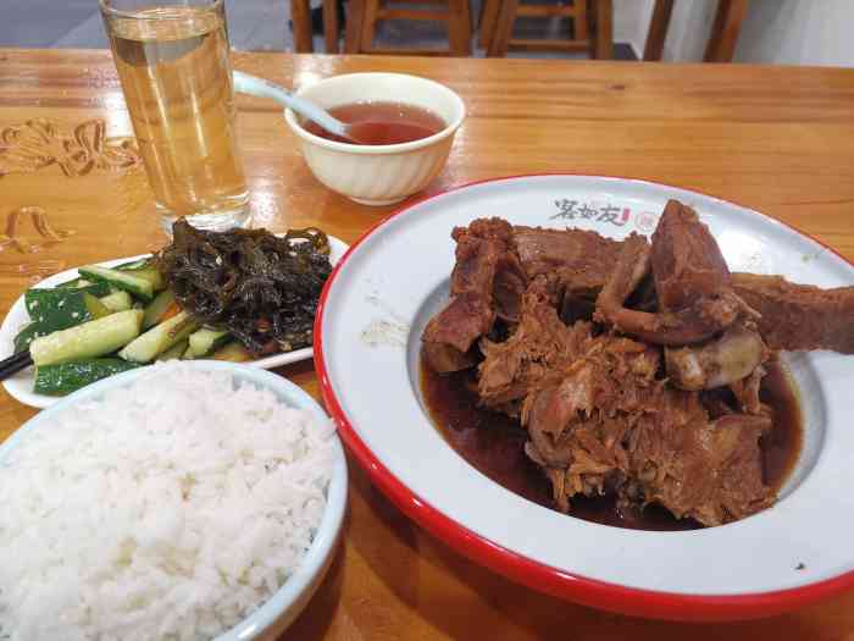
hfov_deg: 65.3
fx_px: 666
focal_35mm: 27
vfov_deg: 51.4
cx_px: 427
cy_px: 320
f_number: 1.8
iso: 200
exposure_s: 1/50
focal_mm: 4.75
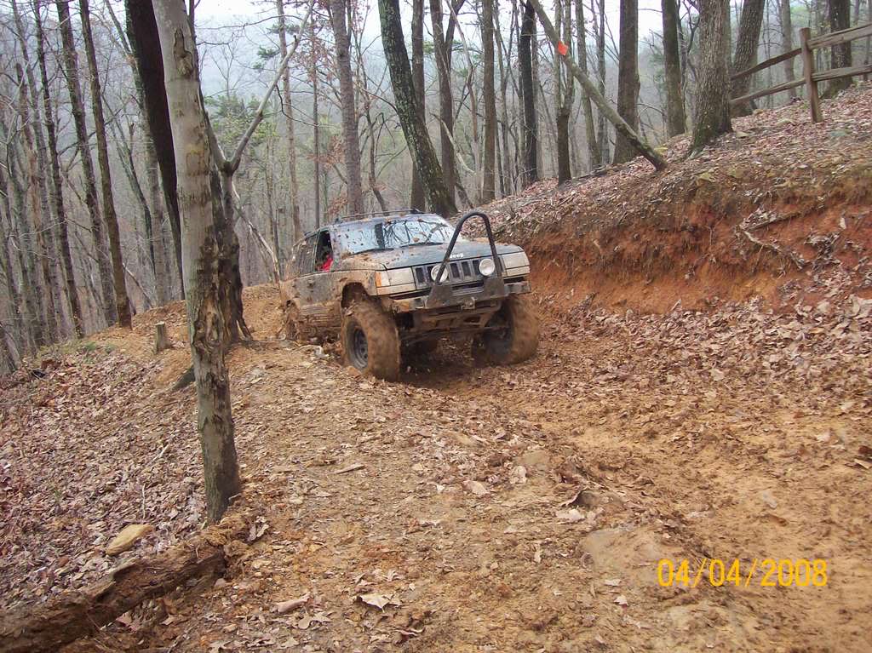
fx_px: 906
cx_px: 436
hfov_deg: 51.4
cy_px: 326
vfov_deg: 39.6
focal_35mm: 36
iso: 80
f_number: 2.7
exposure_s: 1/183
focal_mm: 6
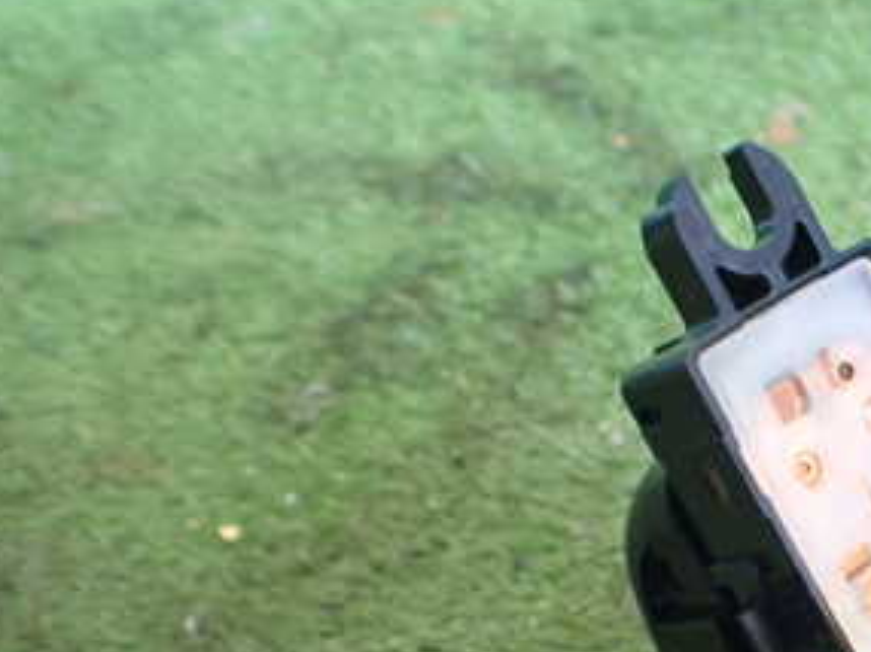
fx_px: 1584
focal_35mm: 63
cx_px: 892
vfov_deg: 22.7
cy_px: 570
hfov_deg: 28.6
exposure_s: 1/60
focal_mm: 5.4
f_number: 2.3
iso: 800
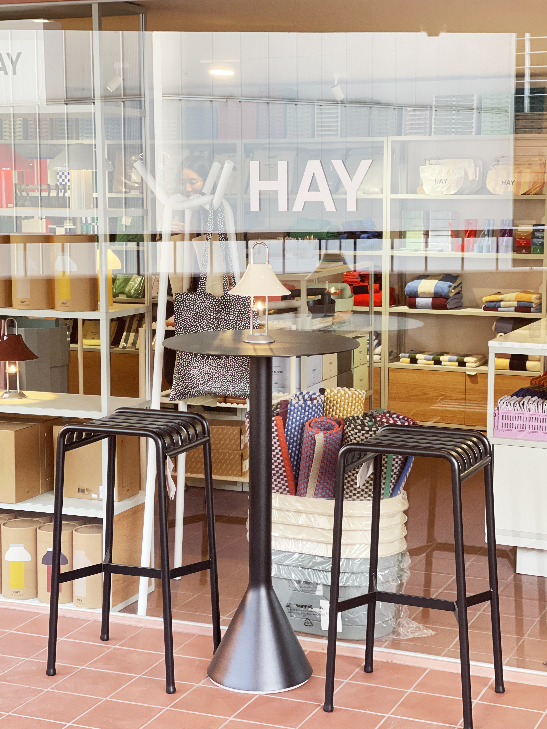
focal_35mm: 64
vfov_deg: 30.3
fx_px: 1348
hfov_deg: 22.9
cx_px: 274
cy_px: 364
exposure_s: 1/93
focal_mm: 7.5
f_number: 2.2
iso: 250
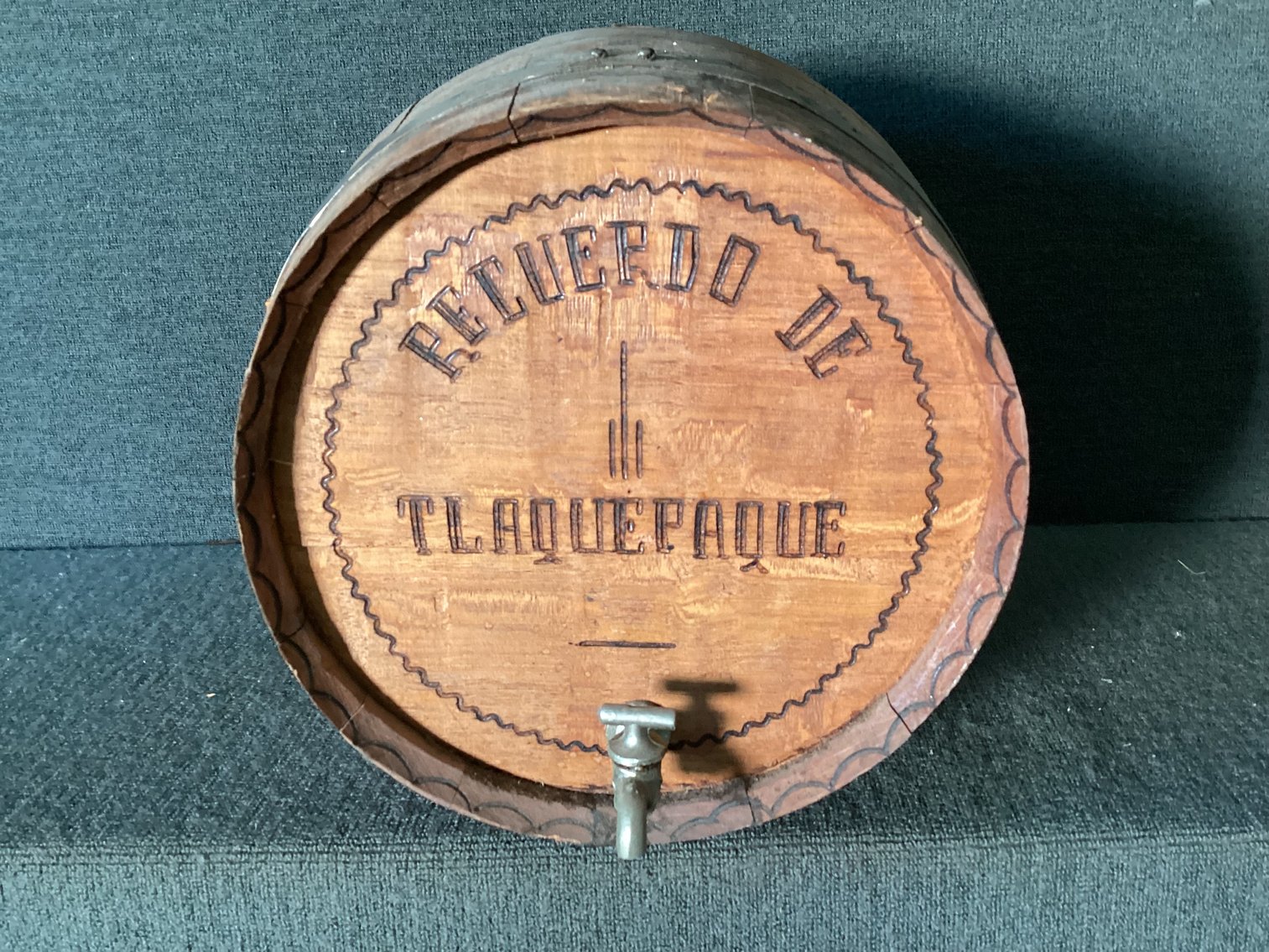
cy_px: 476
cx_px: 634
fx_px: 1137
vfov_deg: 45.4
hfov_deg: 58.3
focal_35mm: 31
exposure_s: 1/40
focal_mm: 3.3
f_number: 2.4
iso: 250
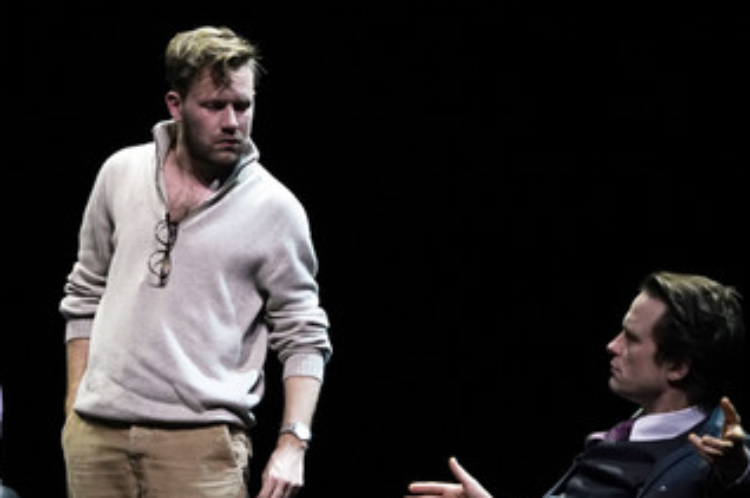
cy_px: 243
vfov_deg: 4.8
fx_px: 5908
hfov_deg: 7.3
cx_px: 275
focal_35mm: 284
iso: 4000
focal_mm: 200
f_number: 5.6
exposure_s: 1/160
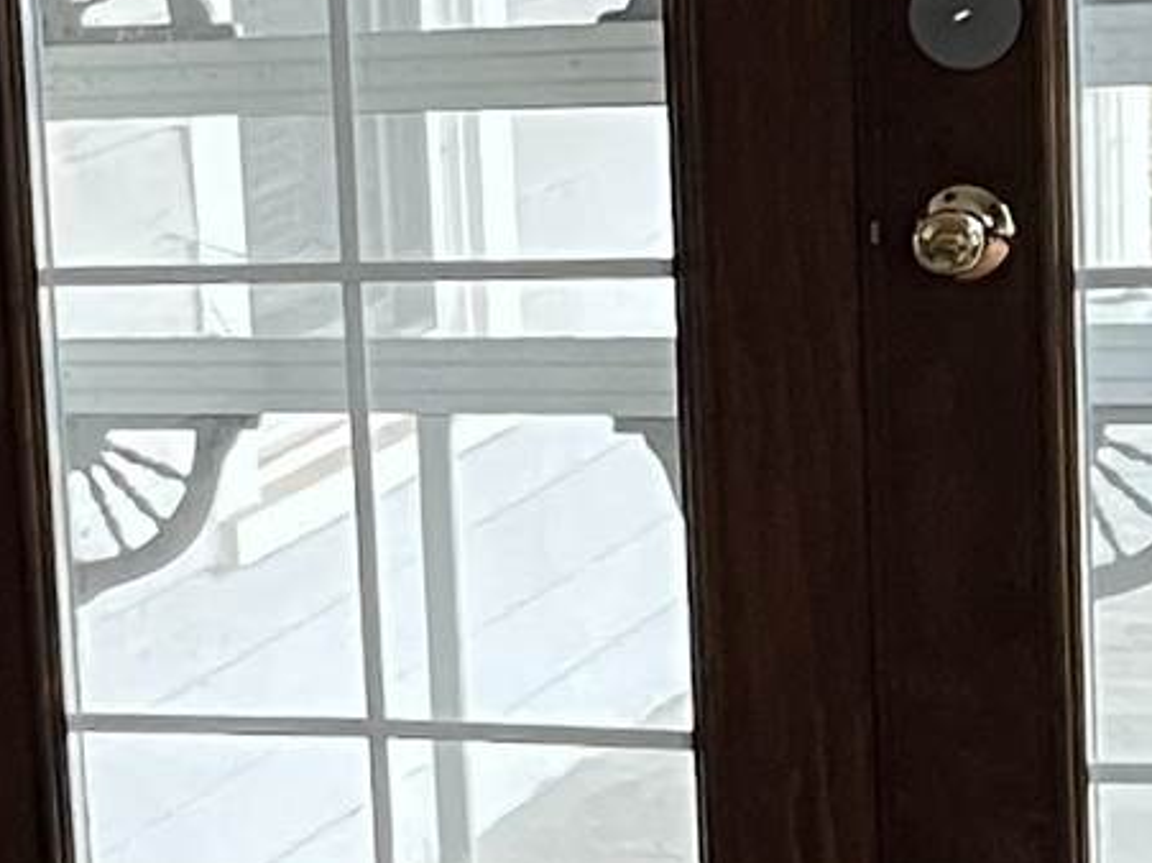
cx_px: -580
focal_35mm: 177
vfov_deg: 8.4
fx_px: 5889
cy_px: 613
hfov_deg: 10.8
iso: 400
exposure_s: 1/60
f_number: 1.5
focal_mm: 5.7
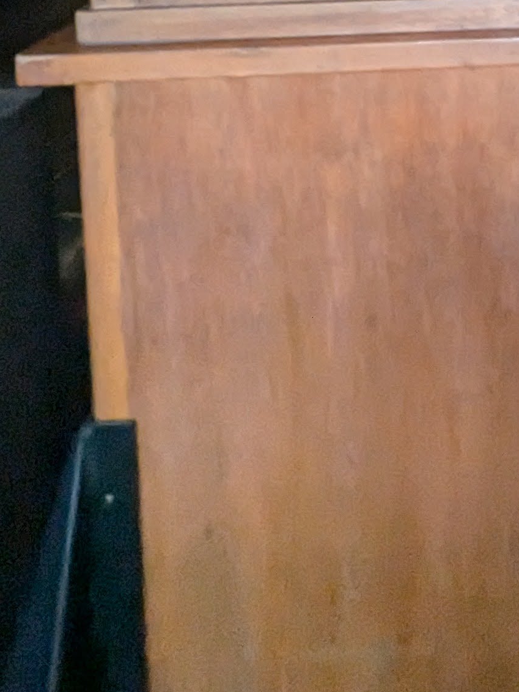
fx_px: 1139
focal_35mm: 57
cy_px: -346
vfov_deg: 25.4
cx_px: 757
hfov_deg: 21.8
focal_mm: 2.35
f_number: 2.2
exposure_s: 1/24
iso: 391
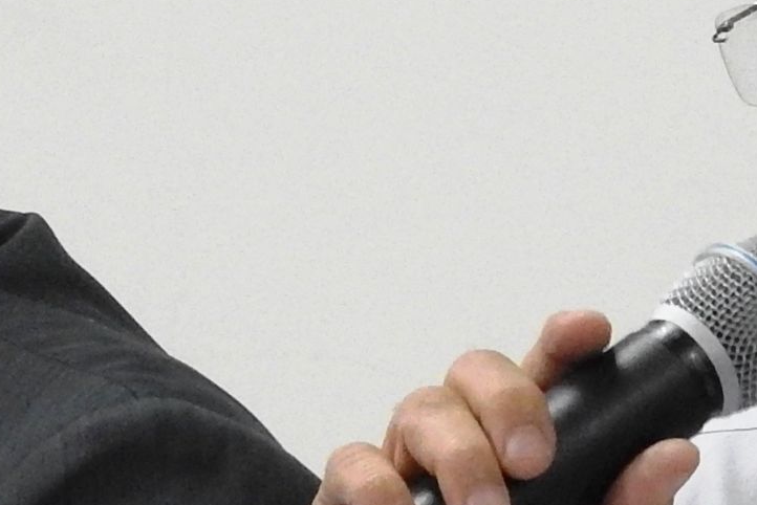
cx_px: 663
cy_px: 303
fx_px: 16807
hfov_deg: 2.6
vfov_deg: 1.7
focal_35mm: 799
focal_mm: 30.5
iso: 800
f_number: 5.2
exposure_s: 1/15
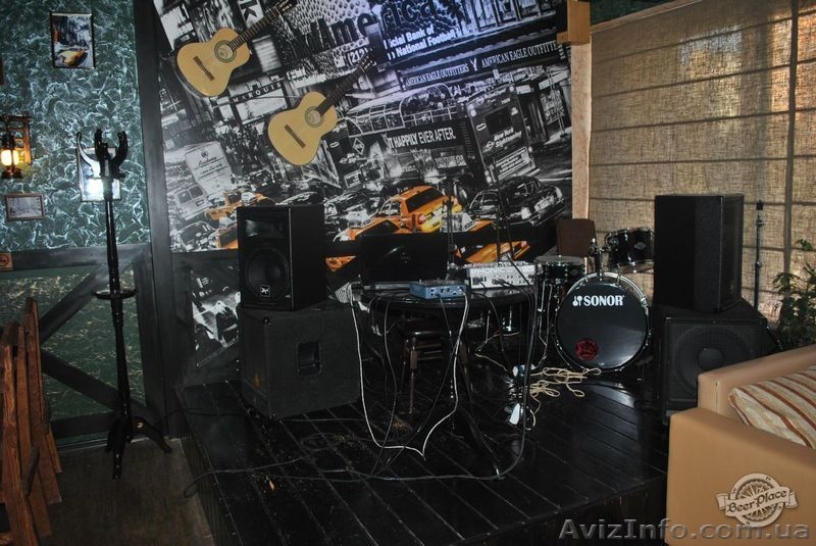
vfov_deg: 48.0
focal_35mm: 27
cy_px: 273
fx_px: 613
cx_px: 408
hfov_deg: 67.3
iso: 200
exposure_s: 1/60
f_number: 3.5
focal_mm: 18
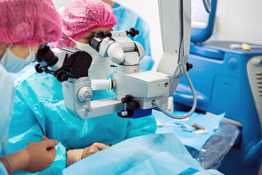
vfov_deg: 20.0
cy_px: 88
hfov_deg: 29.6
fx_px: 495
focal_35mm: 68
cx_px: 131
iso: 800
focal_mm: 68
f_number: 4
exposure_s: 1/160
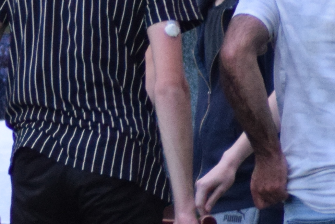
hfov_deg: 1.4
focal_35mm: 1438
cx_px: -103
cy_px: 77
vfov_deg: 1.0
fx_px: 13381
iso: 1800
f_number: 4.5
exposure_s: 1/500
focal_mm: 165
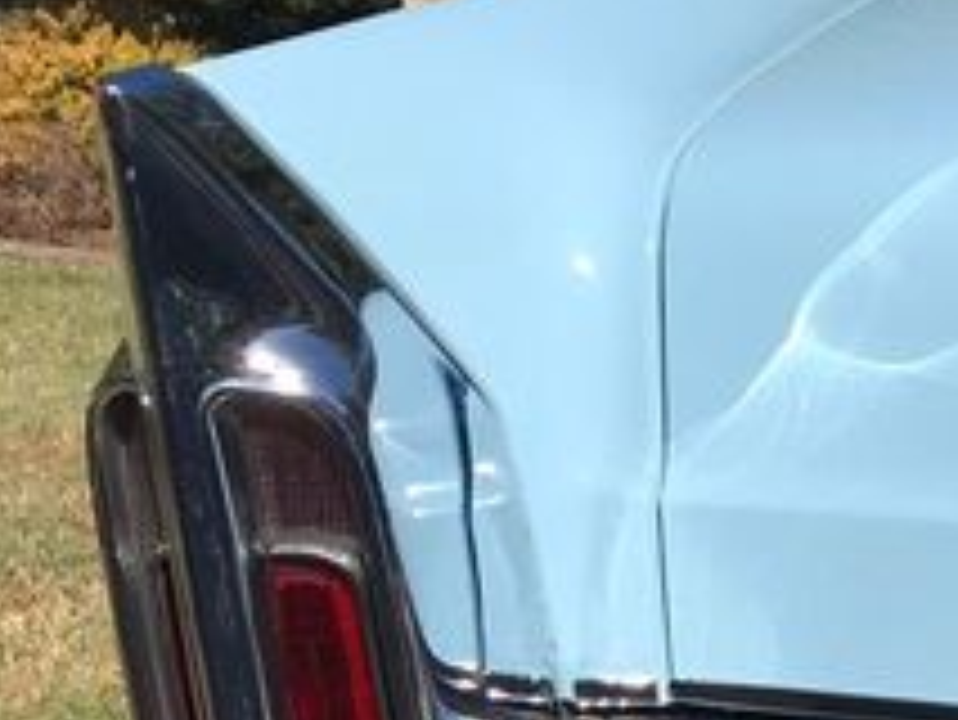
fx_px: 2326
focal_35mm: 84
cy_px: 770
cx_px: 1214
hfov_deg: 21.3
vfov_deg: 17.1
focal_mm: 3.99
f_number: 1.8
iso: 20
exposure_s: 1/4566
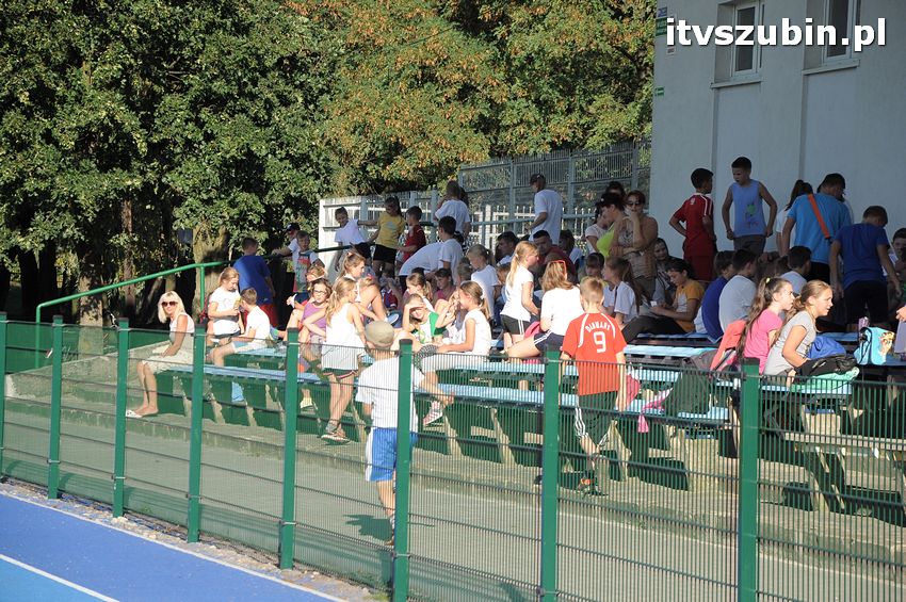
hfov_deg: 14.0
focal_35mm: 147
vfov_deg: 9.3
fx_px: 3696
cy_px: 301
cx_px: 453
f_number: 7.1
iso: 400
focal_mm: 98
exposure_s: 1/800
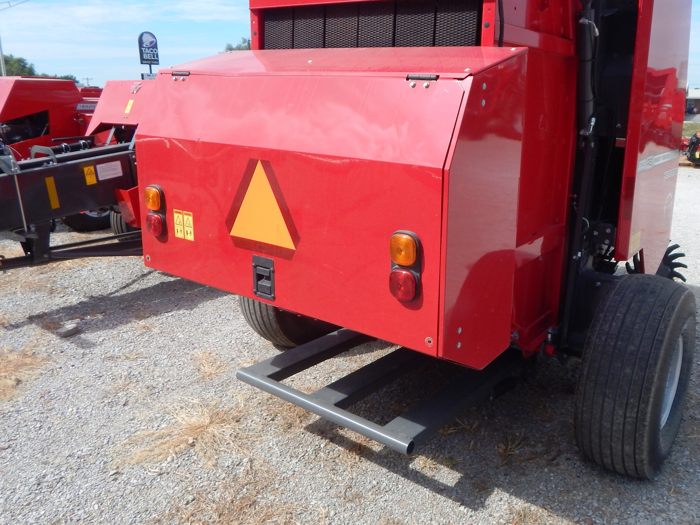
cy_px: 200
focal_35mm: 28
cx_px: 445
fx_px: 566
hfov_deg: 62.4
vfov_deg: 49.3
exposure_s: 1/1500
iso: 125
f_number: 3
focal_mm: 4
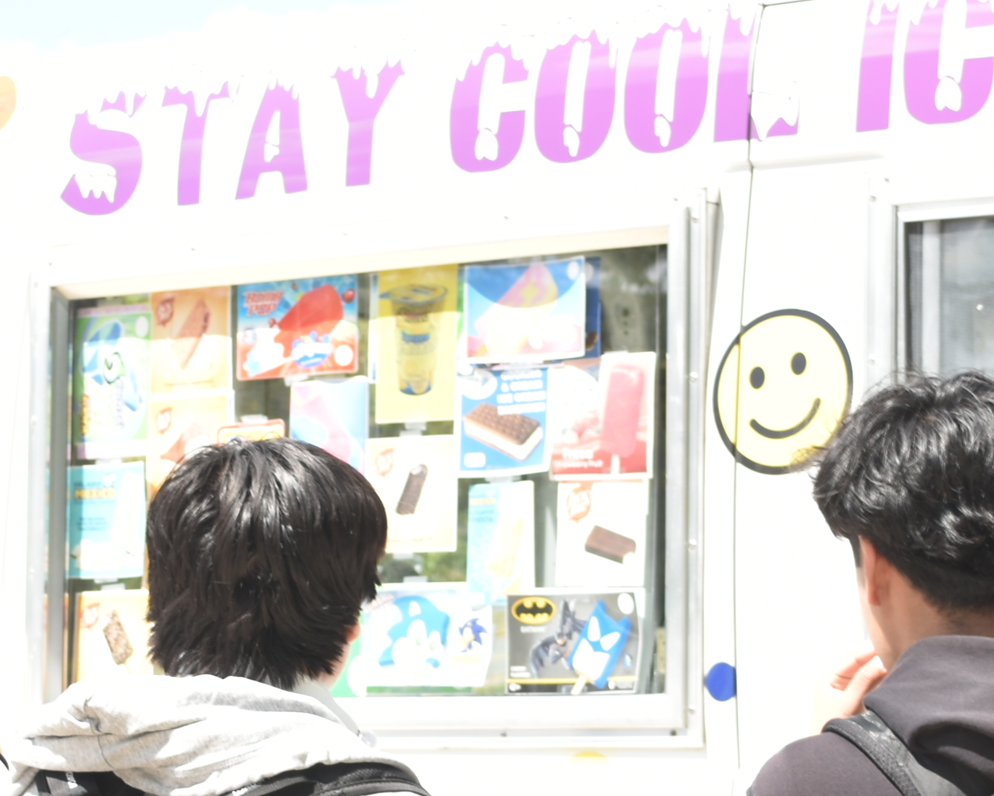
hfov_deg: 14.7
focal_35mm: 130
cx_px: 577
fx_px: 3840
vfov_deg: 11.8
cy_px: 634
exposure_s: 1/200
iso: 100
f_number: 4.5
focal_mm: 29
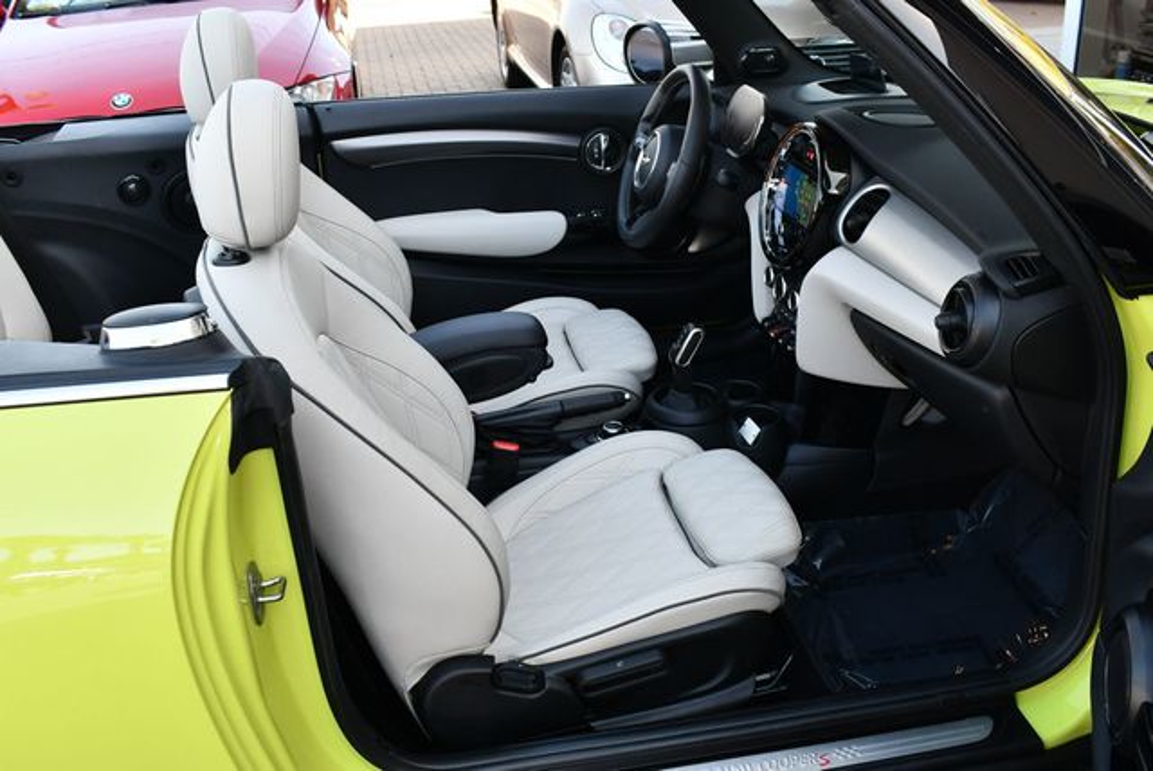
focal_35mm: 36
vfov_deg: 36.9
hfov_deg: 53.1
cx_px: 576
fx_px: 1154
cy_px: 386
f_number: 5
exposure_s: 1/250
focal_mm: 18
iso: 400
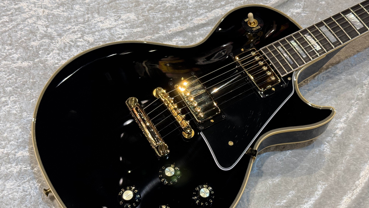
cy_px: 128
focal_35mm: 53
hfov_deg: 39.2
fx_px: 519
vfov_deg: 22.6
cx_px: 183
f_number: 1.78
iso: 100
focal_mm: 6.76
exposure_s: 1/60
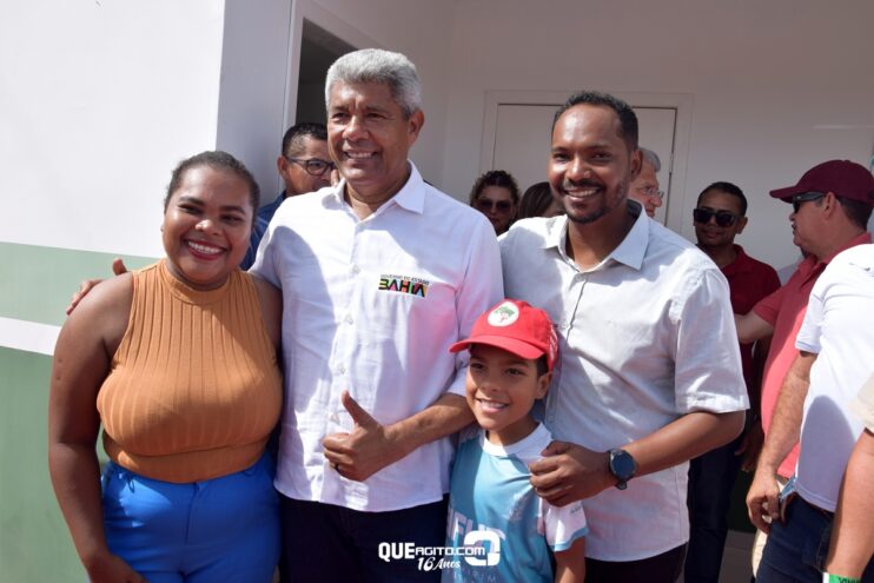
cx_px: 437
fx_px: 656
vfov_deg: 47.9
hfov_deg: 67.4
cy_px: 292
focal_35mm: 27
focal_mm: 18
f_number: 9
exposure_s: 1/320
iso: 200
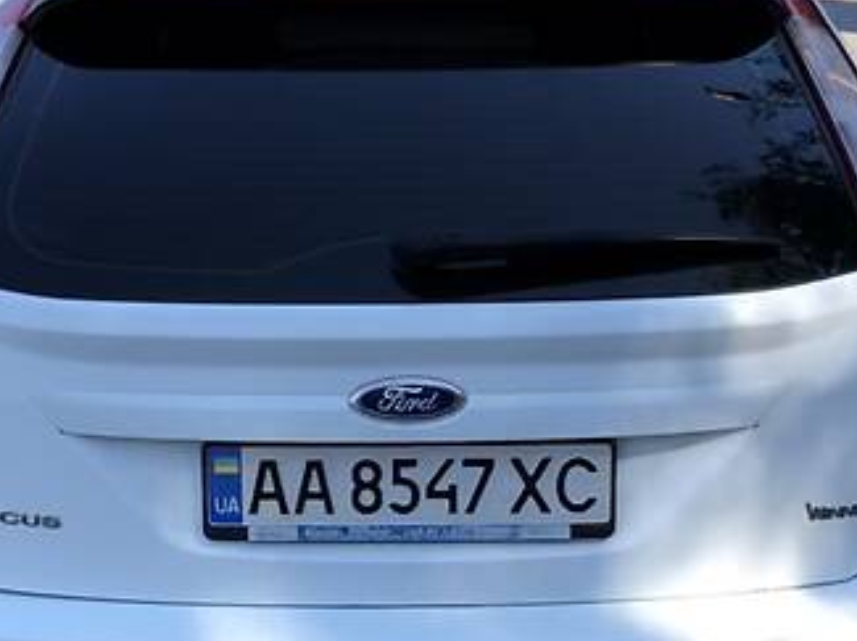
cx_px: 380
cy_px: 470
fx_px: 1706
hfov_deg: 28.2
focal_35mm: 69
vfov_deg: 21.1
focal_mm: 4
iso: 20
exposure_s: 1/539
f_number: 1.8
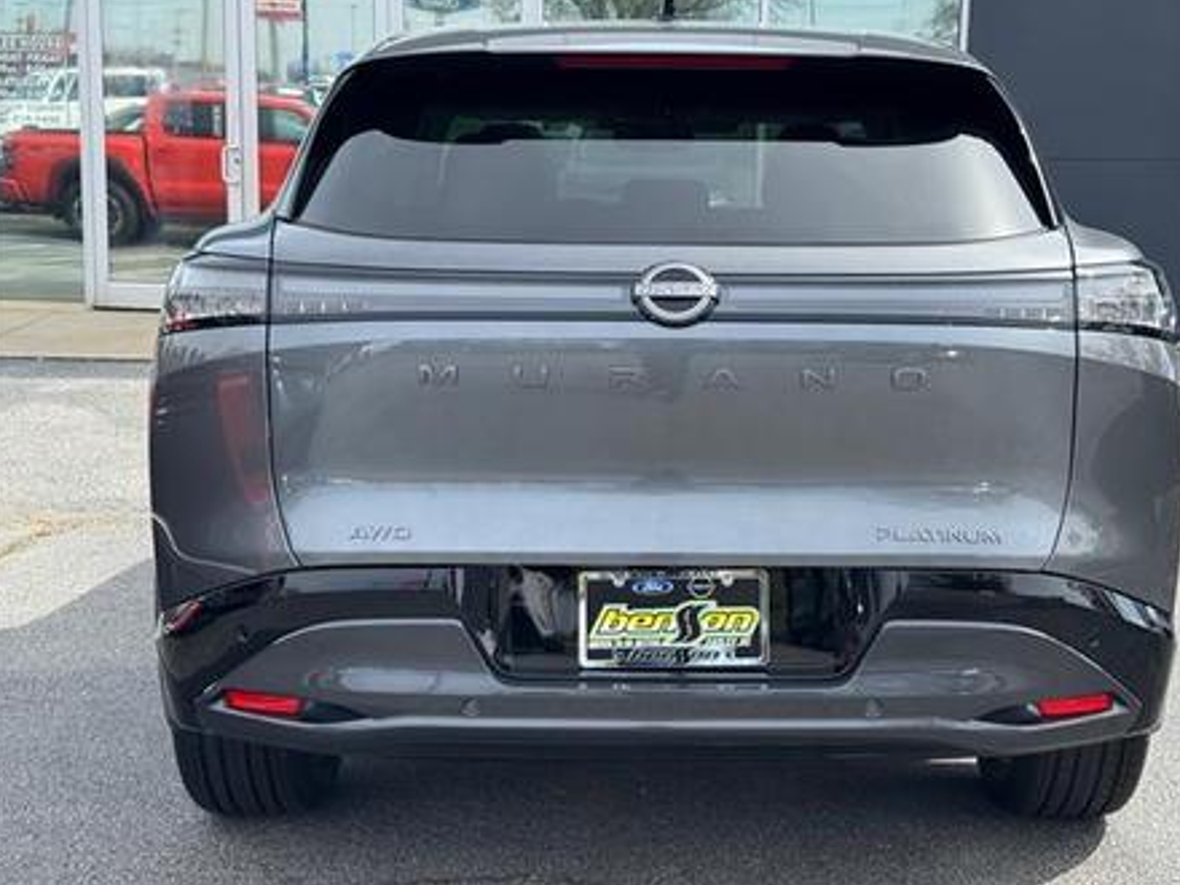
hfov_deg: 34.9
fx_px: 1875
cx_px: 662
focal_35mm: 55
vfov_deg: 26.6
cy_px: 408
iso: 64
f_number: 1.78
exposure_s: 1/1770
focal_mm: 6.76
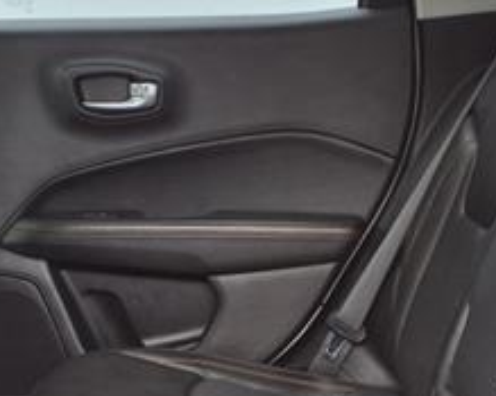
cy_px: 321
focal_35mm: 77
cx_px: 290
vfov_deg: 19.7
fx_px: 1130
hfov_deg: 24.7
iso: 80
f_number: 1.9
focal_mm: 3.58
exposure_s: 1/40
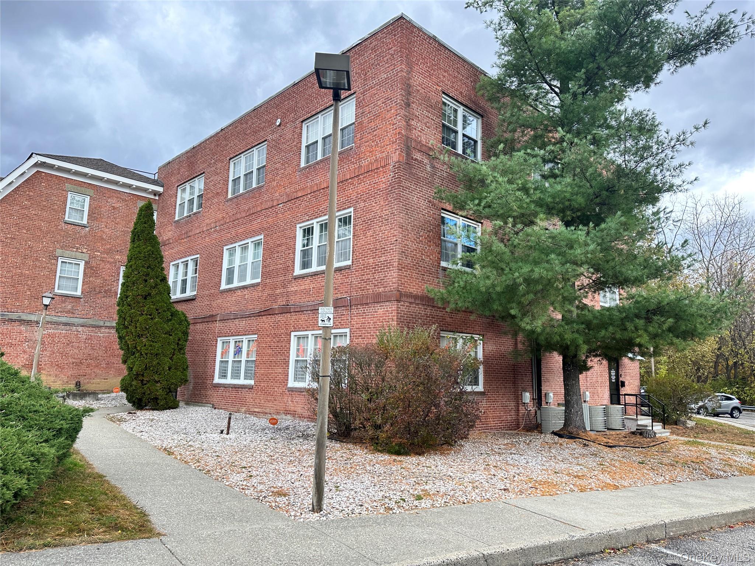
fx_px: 523
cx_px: 378
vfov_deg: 56.8
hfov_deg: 71.6
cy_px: 283
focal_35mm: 24
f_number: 1.78
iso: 80
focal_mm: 6.86
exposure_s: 1/471
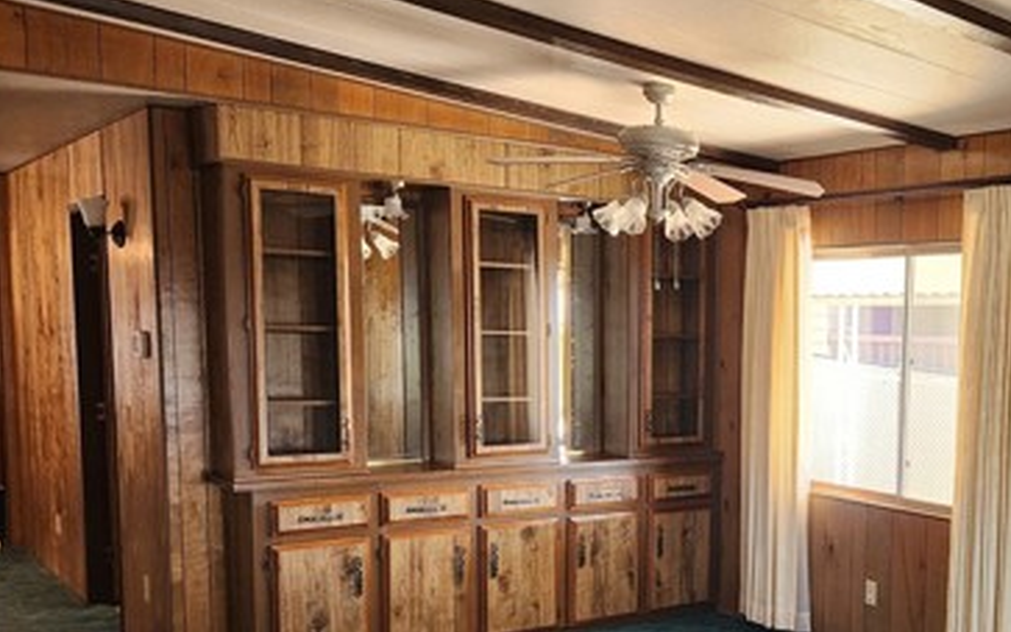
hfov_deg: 43.2
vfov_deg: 29.5
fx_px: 1185
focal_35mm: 43
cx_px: 861
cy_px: 457
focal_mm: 5.4
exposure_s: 1/120
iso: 250
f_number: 1.8
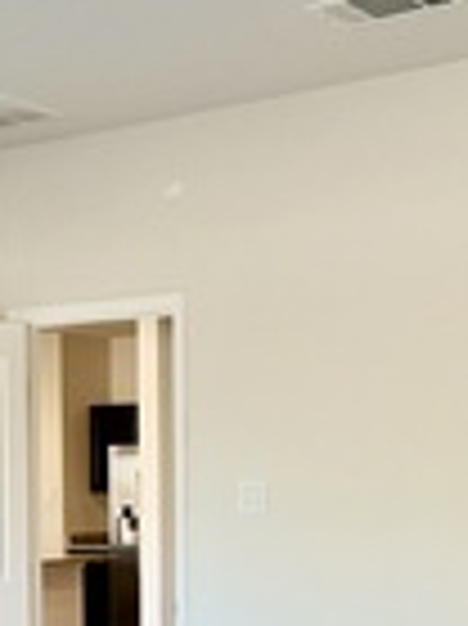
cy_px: 518
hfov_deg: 17.7
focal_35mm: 83
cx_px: 153
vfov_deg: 23.2
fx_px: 1498
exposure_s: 1/120
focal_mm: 6.76
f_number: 1.78
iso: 250
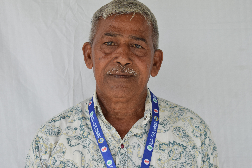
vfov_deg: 17.3
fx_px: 553
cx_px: 124
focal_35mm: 79
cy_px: 84
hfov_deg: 25.7
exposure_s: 1/100
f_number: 6.3
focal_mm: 50
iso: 250
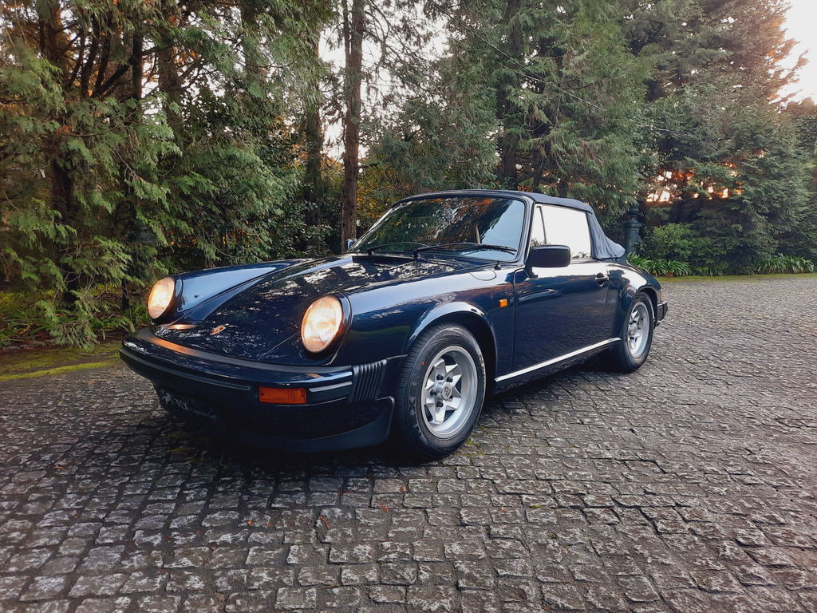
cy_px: 306
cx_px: 408
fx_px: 590
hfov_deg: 69.4
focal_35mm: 25
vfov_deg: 54.9
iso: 160
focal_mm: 4.6
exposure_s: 1/30
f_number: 2
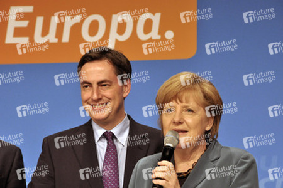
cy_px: 94
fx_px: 1321
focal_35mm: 168
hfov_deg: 12.2
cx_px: 142
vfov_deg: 8.2
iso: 1600
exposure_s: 1/160
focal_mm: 112
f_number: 8
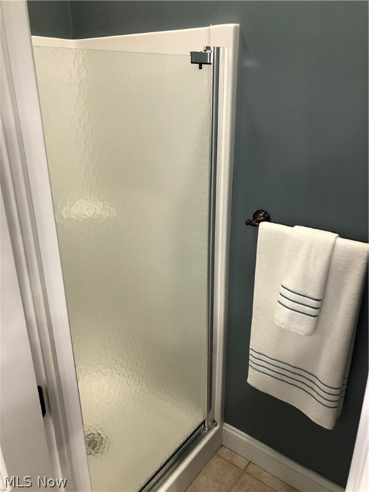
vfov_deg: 63.4
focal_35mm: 28
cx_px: 184
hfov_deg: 49.7
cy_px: 246
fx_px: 398
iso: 50
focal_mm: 4
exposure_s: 1/15
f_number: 1.8
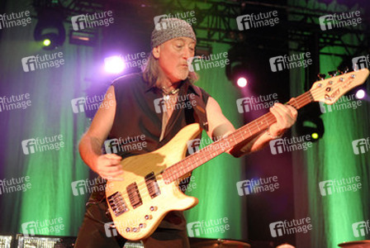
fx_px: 741
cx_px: 185
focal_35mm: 72
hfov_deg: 28.0
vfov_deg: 19.0
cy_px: 124
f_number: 3.5
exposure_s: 1/125
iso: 800
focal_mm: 48
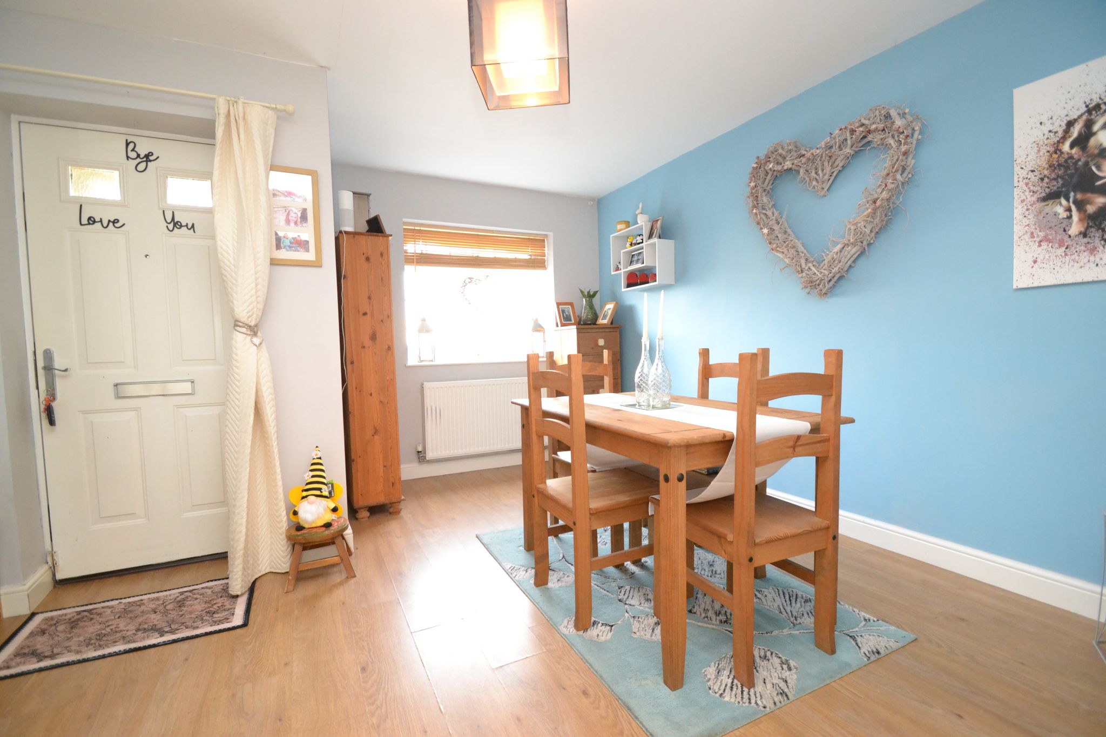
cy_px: 368
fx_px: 461
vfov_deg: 77.3
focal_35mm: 15
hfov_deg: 100.4
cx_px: 553
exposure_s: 1/60
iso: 2000
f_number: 3.5
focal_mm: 10
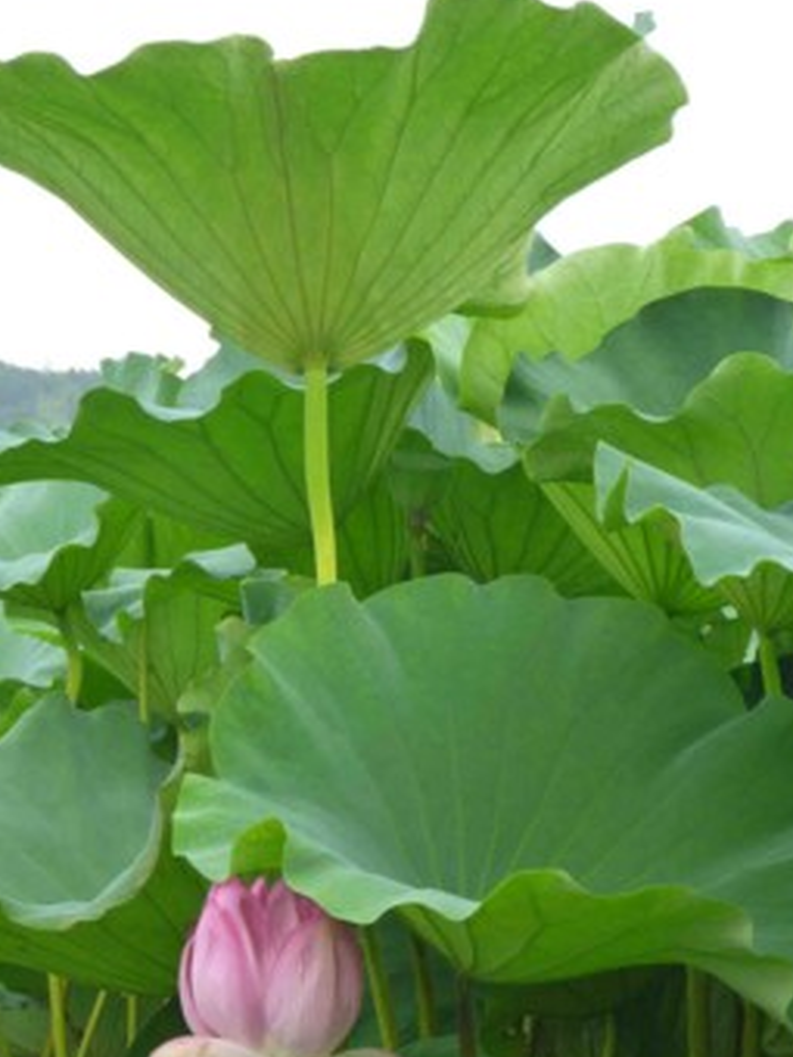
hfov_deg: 14.0
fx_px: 3238
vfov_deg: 18.5
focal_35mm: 106
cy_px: 653
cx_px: 323
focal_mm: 14.3
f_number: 5.6
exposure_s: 1/100
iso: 160
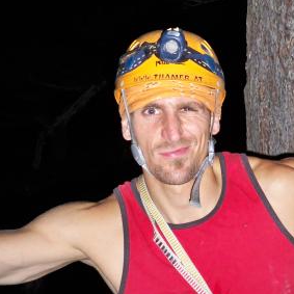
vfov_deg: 24.6
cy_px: 106
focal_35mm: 70
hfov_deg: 24.4
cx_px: 214
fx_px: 673
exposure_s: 1/60
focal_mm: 6.3
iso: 200
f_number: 3.1
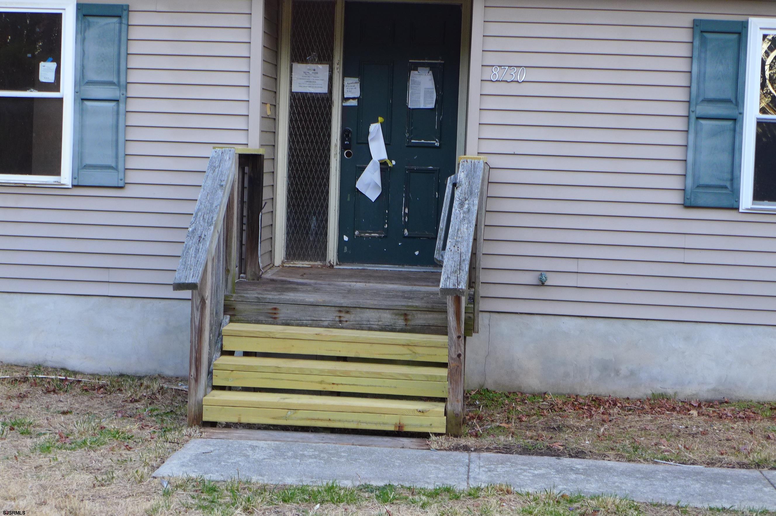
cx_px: 388
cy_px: 258
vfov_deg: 20.9
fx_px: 1400
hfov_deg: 31.0
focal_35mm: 65
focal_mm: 12.8
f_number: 2
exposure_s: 1/100
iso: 160
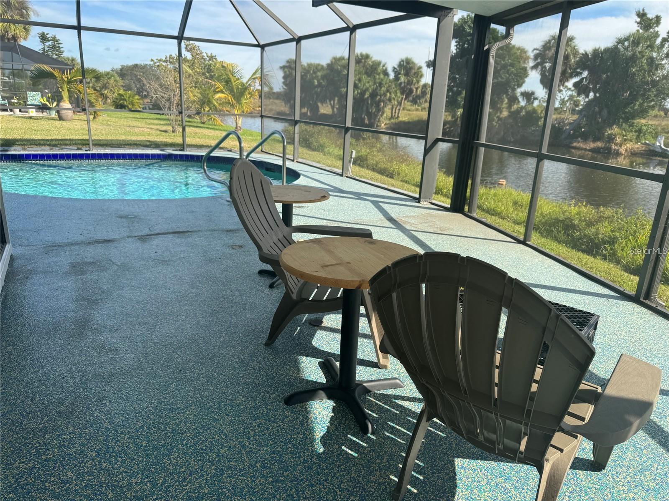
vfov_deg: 56.8
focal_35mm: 24
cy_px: 250
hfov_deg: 71.6
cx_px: 334
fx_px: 464
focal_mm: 6.86
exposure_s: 1/1366
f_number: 1.78
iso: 80
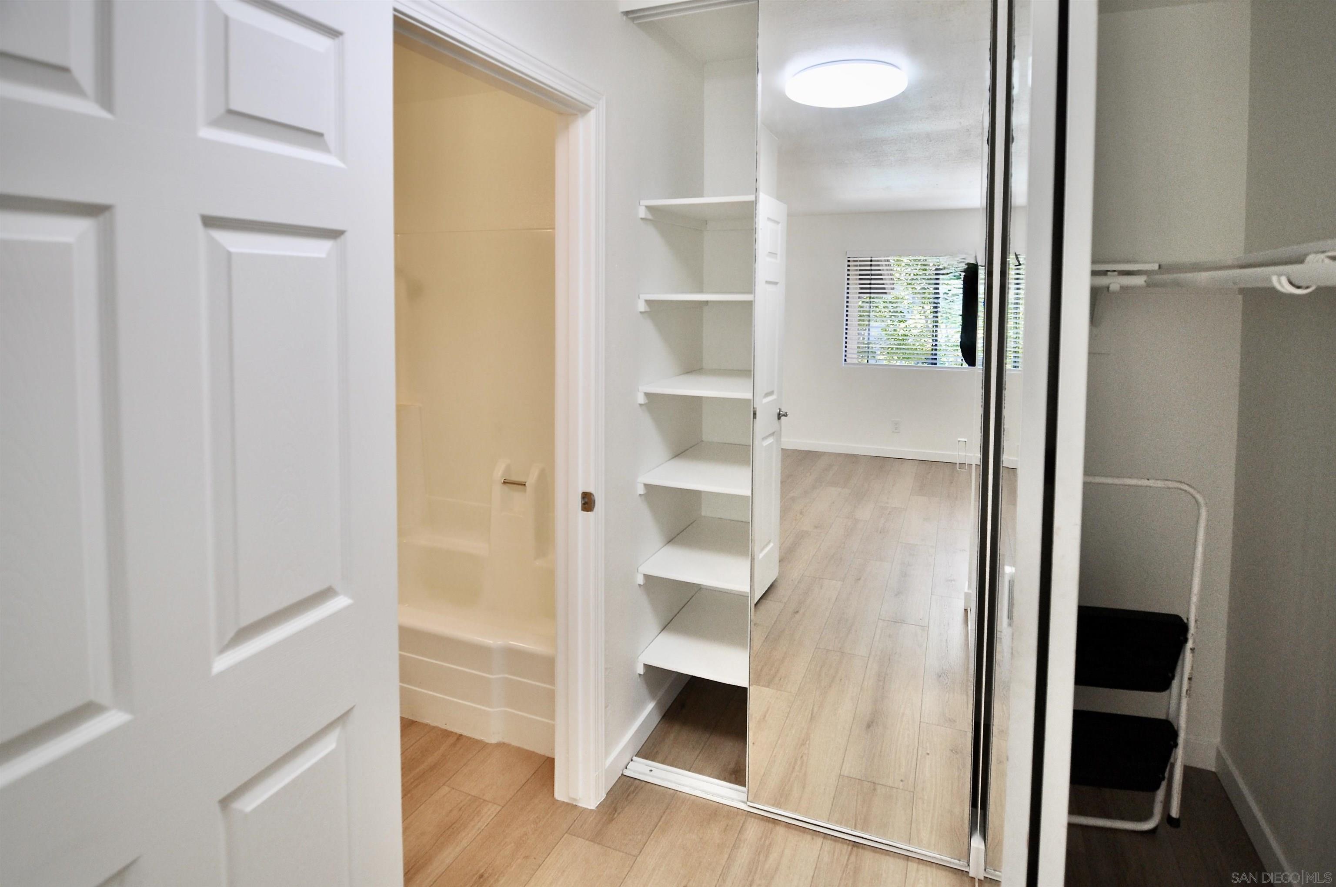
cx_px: 668
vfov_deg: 71.9
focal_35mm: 16
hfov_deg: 95.1
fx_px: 612
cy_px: 444
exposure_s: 1/60
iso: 400
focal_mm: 11
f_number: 4
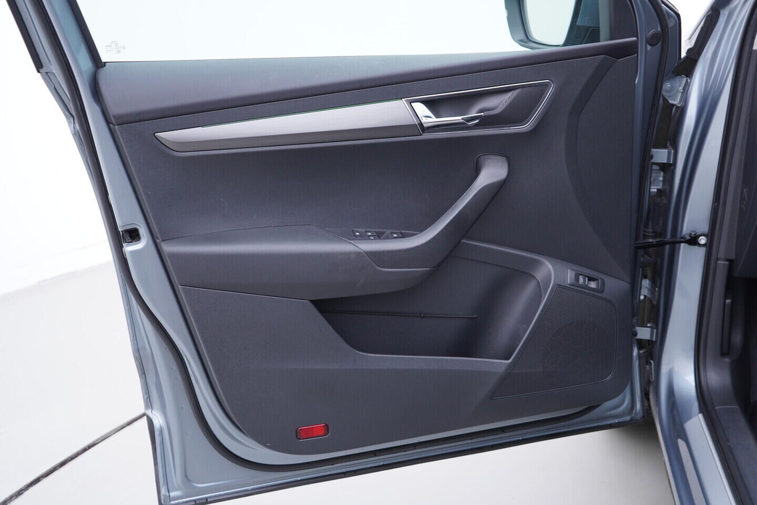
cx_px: 378
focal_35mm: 36
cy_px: 252
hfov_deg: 53.1
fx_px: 757
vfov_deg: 36.9
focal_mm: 24
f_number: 2.8
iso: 125
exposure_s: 1/40
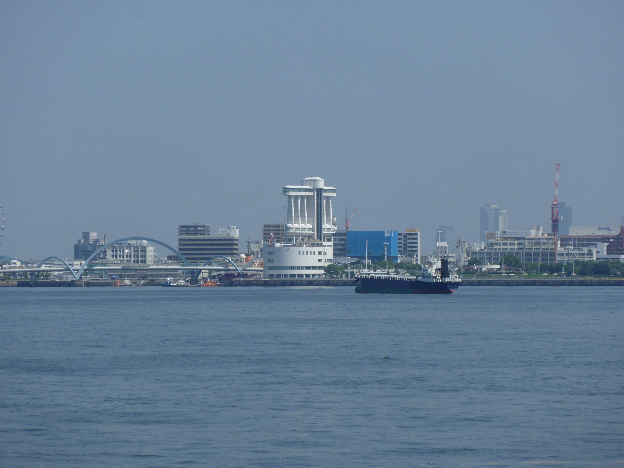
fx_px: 3605
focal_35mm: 200
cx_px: 312
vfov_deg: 7.4
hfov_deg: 9.9
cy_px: 234
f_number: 5.9
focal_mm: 36
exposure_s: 1/500
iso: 100
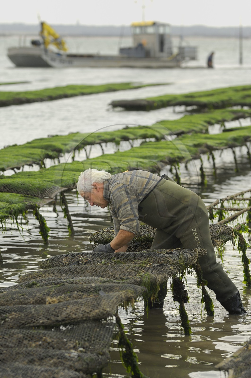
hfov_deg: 7.6
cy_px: 189
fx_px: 1888
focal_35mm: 180
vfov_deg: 11.4
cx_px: 126
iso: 100
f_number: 3.5
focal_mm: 120
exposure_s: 1/320
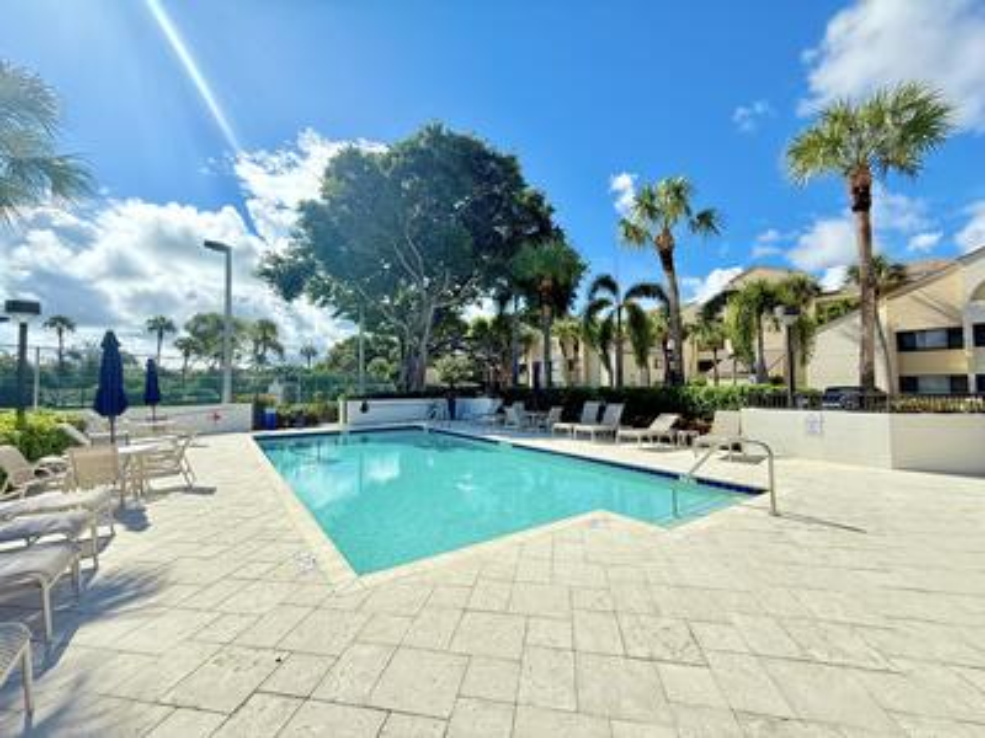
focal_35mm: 14
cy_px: 369
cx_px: 492
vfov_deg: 85.7
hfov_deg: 102.1
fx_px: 398
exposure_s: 1/1017
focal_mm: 2.22
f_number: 2.2
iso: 64
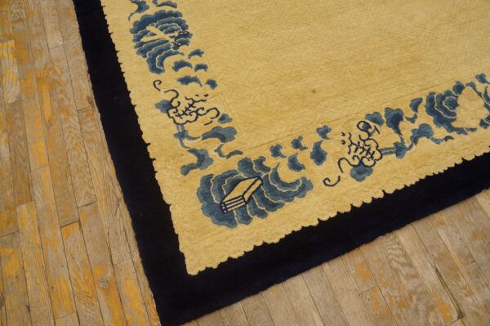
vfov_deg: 47.9
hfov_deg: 67.4
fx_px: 367
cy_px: 163
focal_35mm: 27
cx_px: 245
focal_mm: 18
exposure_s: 1/60
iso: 800
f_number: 4
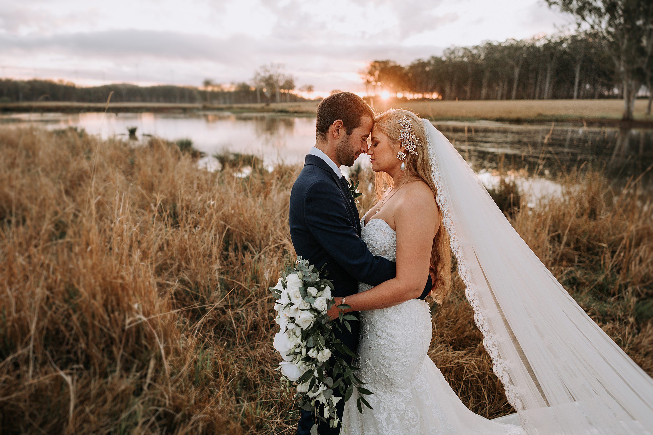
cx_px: 326
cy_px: 218
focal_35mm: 24
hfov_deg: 73.7
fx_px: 435
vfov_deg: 53.1
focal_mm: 24
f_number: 2
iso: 400
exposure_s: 1/640
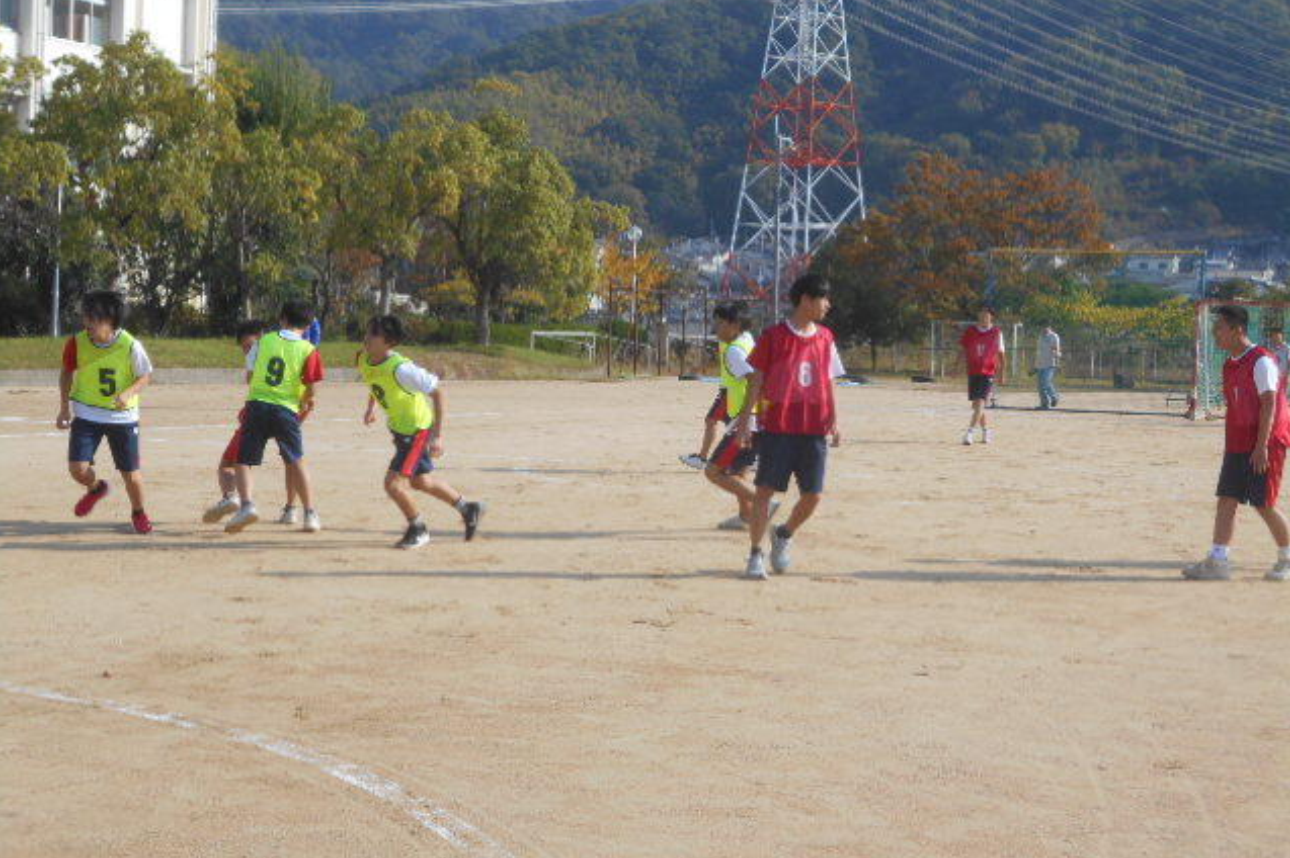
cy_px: 421
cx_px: 644
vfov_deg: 19.7
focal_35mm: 69
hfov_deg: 29.3
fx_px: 2471
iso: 80
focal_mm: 11.6
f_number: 5.3
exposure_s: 1/400
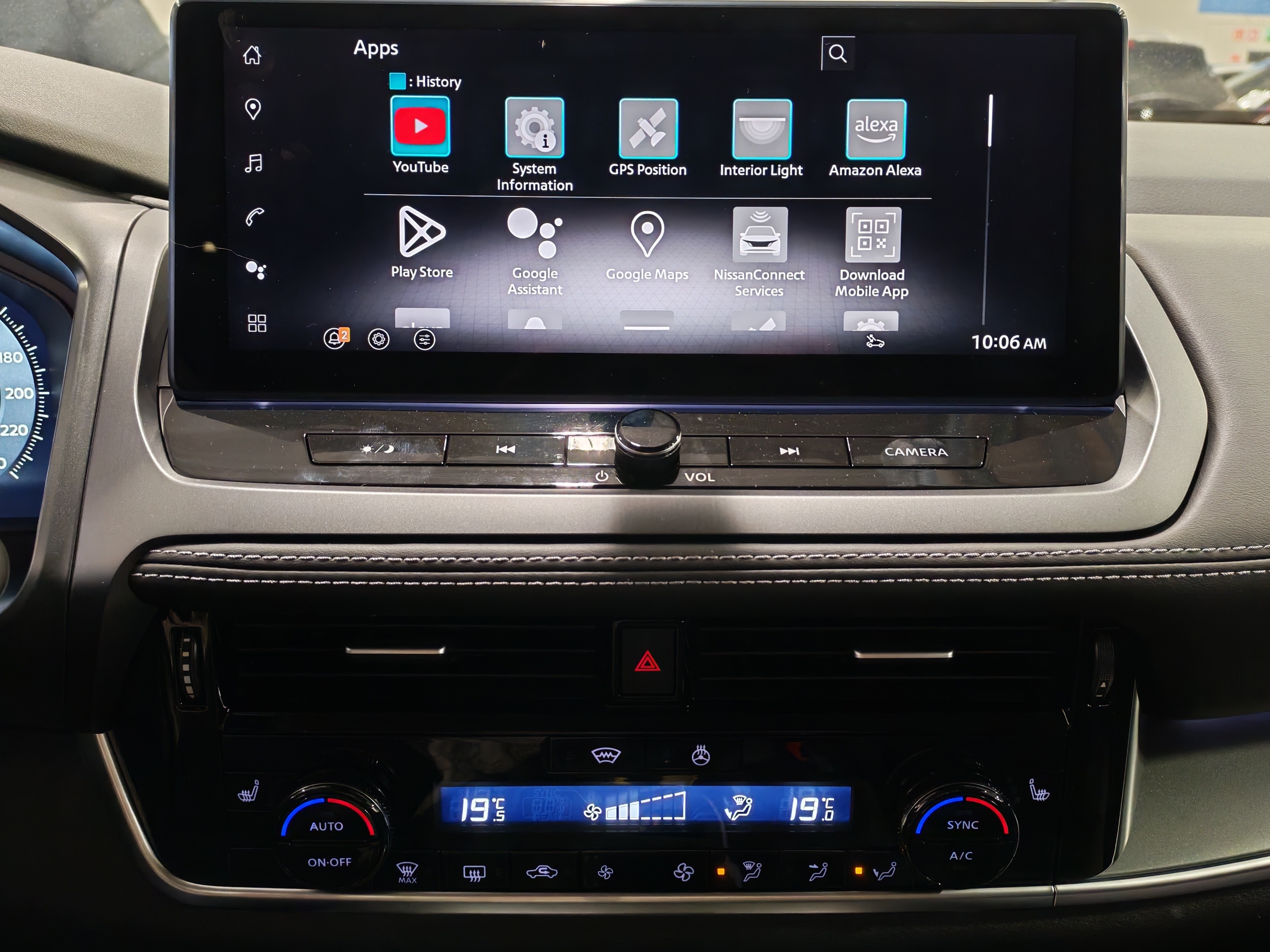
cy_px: 487
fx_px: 1284
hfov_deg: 52.6
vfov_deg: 40.7
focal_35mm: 35
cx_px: 621
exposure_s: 1/50
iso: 800
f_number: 1.9
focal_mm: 6.12
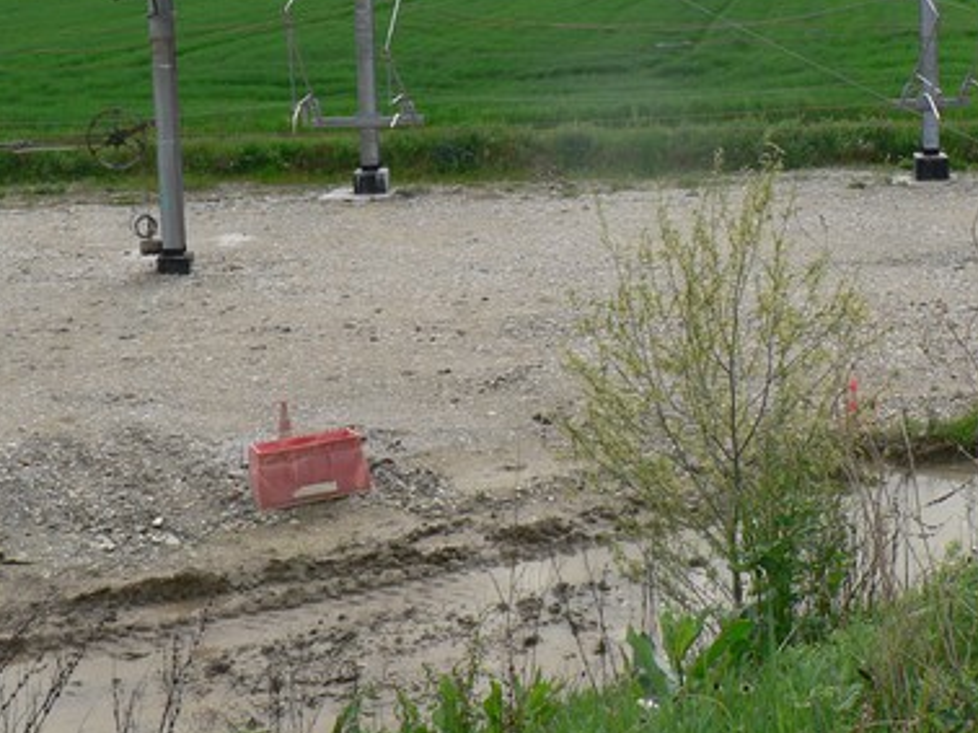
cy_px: 127
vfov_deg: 23.6
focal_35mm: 61
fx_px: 1722
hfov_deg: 31.7
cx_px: 556
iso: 80
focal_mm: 6
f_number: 4
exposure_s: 1/250
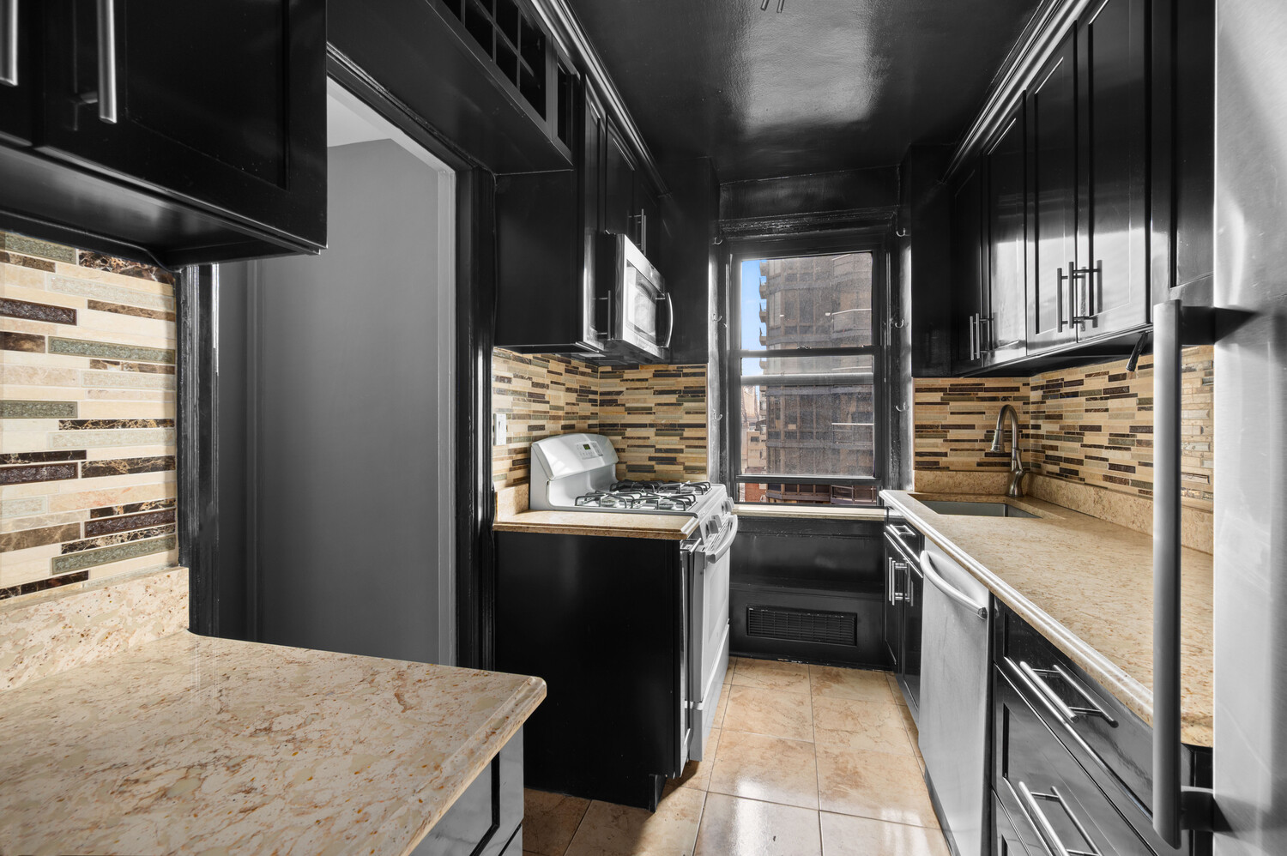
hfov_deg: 104.3
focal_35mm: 14
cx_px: 644
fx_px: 500
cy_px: 428
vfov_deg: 81.1
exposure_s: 2.5
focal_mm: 14
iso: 320
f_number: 11
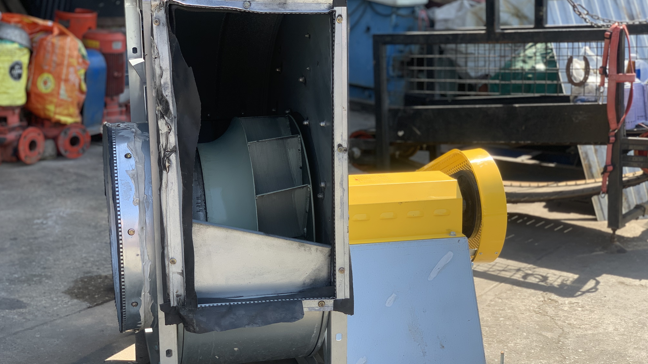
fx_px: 979
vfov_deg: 21.1
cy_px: 208
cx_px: 325
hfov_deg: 36.6
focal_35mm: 57
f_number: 2.4
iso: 16
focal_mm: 6
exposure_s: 1/284
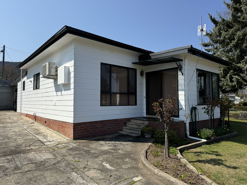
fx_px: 171
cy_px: 92
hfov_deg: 71.6
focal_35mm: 24
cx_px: 124
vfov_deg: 56.8
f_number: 1.78
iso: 80
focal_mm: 6.76
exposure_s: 1/4310
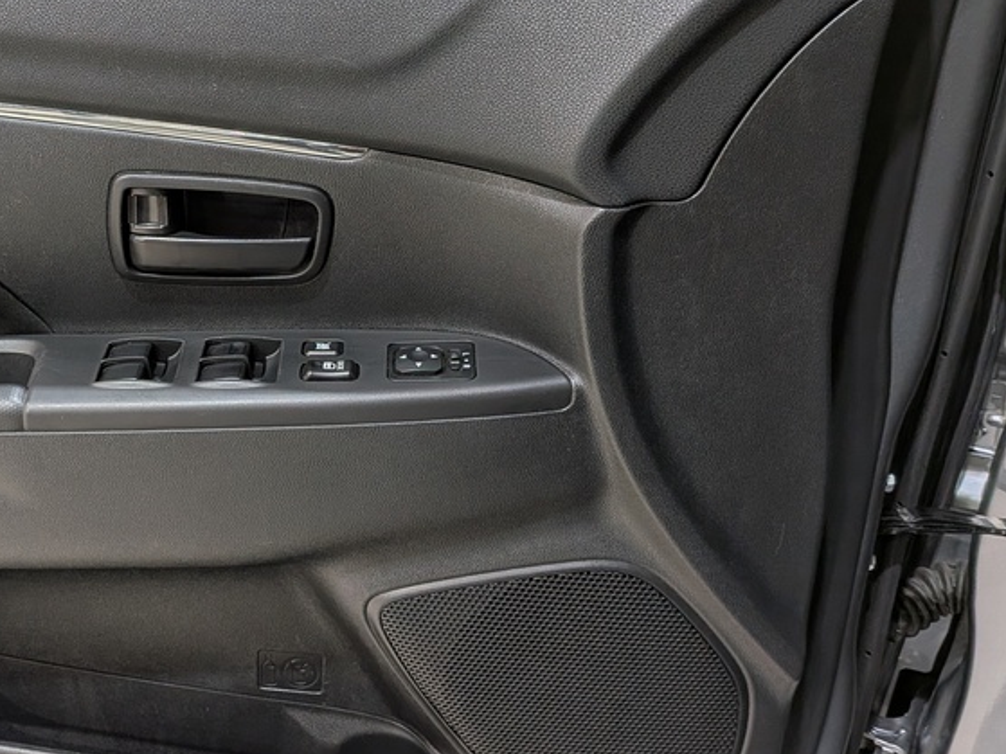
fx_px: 1278
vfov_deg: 32.9
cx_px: 103
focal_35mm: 44
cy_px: 356
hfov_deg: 39.8
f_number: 1.7
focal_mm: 4.53
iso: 26
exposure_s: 1/191
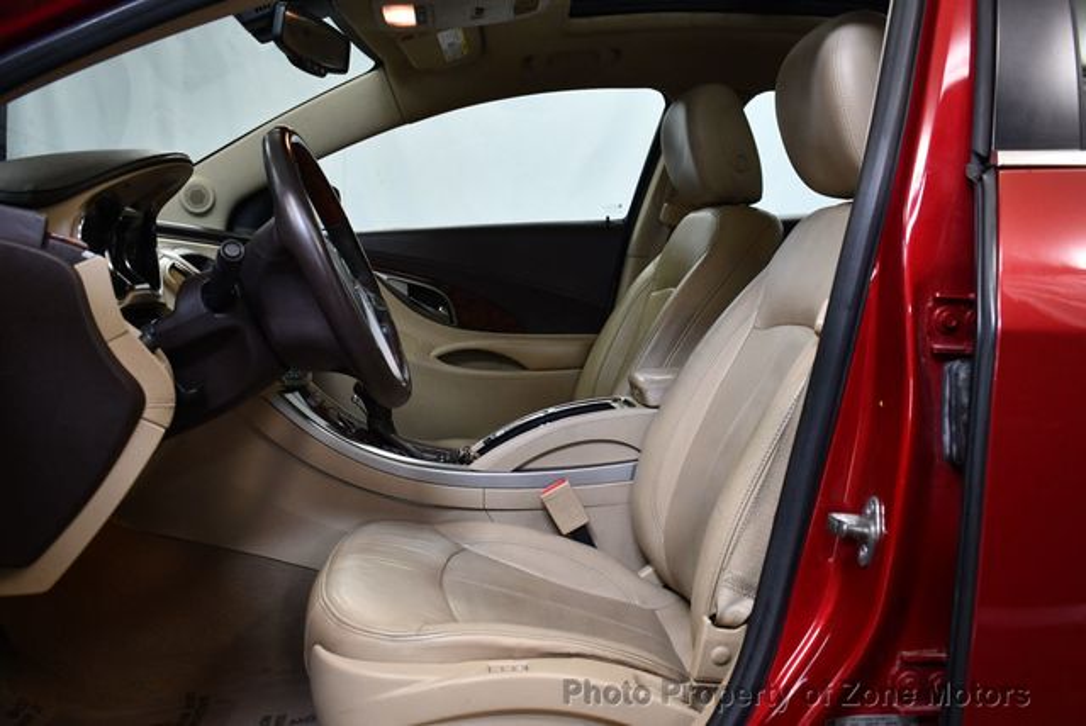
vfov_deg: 36.9
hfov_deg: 53.1
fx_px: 1087
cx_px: 543
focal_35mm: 36
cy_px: 363
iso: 900
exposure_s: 1/125
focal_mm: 18
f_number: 3.5
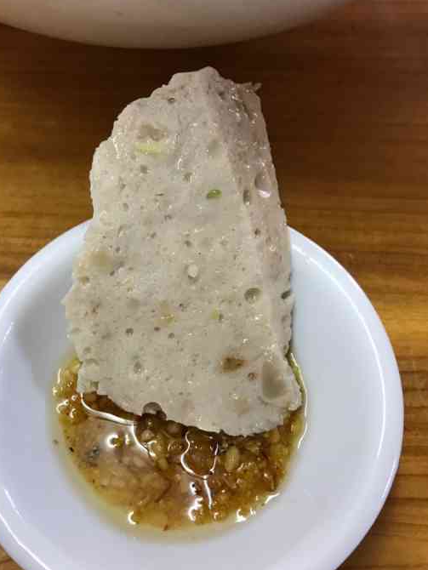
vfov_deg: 47.8
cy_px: 308
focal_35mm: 39
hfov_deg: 36.8
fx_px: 643
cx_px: 180
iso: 64
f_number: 1.8
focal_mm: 3.99
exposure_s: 1/17
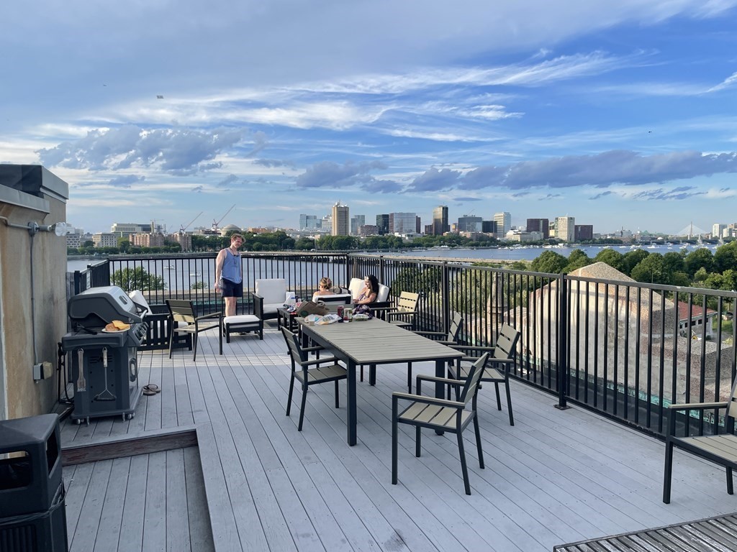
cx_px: 368
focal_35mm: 26
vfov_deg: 53.1
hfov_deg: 67.3
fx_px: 554
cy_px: 276
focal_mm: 4.2
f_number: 1.6
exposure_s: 1/1416
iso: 32
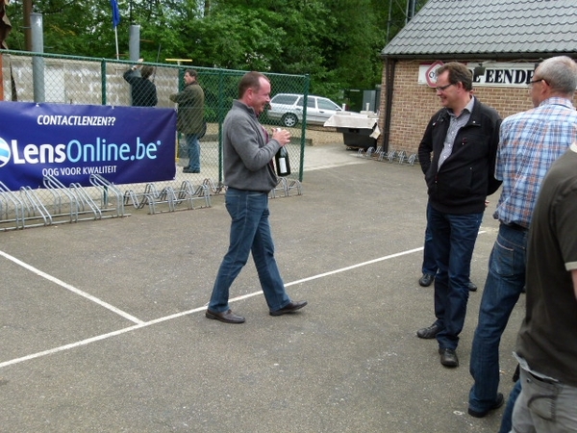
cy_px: 216
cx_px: 288
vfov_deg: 41.8
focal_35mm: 34
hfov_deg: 54.0
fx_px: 567
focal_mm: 6.2
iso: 100
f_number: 4
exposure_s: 1/200
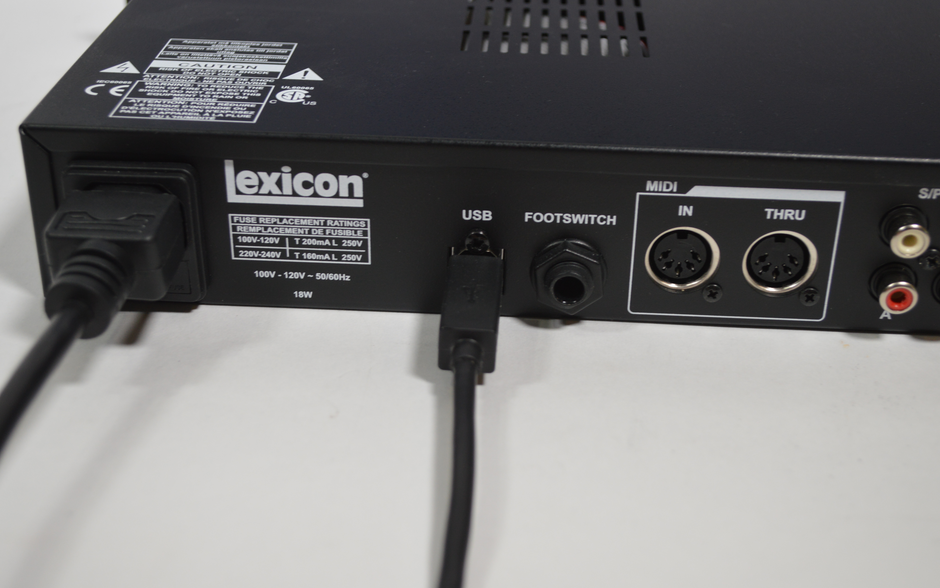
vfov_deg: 24.9
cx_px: 461
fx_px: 1332
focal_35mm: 52
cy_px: 286
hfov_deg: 38.9
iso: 400
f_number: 4.8
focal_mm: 32
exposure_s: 1/80
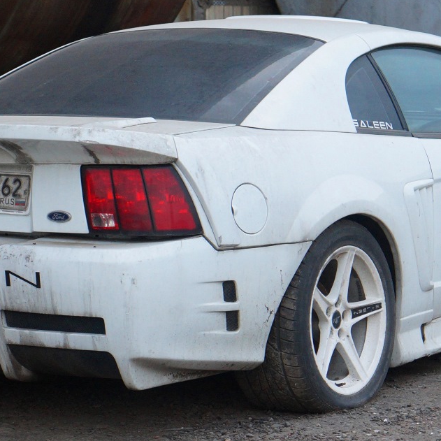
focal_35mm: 106
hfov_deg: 16.4
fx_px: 1528
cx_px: 236
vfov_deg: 16.4
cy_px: 184
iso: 800
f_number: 4
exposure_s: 1/160
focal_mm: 35
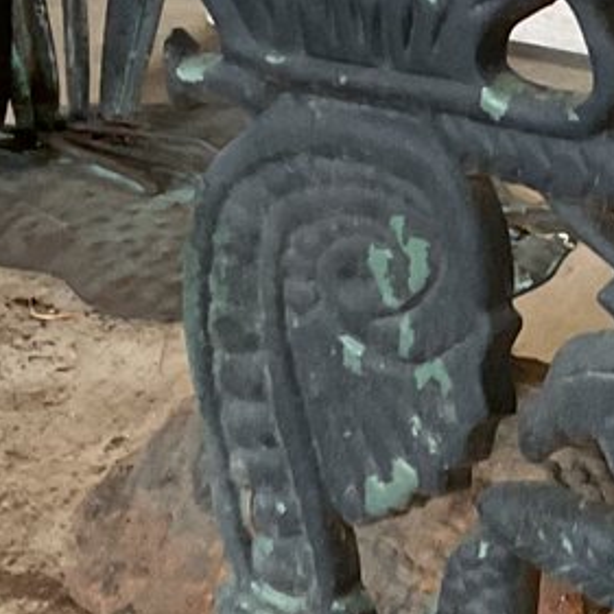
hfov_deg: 12.0
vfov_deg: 12.6
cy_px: 259
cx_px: 947
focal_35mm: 138
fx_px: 2769
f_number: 1.8
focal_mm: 3
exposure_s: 1/50
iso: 200
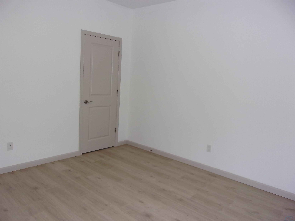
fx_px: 230
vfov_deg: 51.4
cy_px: 110
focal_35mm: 27
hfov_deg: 65.3
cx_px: 148
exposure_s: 1/34
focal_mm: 4.9
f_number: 3
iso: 200
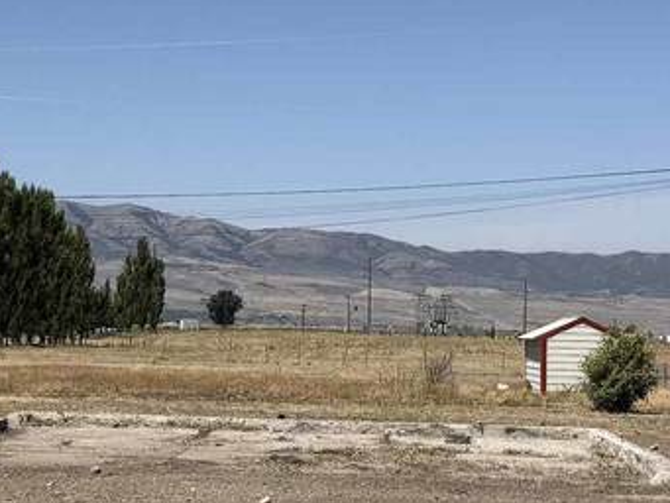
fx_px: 1743
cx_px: 169
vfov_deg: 16.4
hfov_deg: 21.6
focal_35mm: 90
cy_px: 242
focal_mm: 6.76
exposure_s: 1/8130
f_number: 1.78
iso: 80
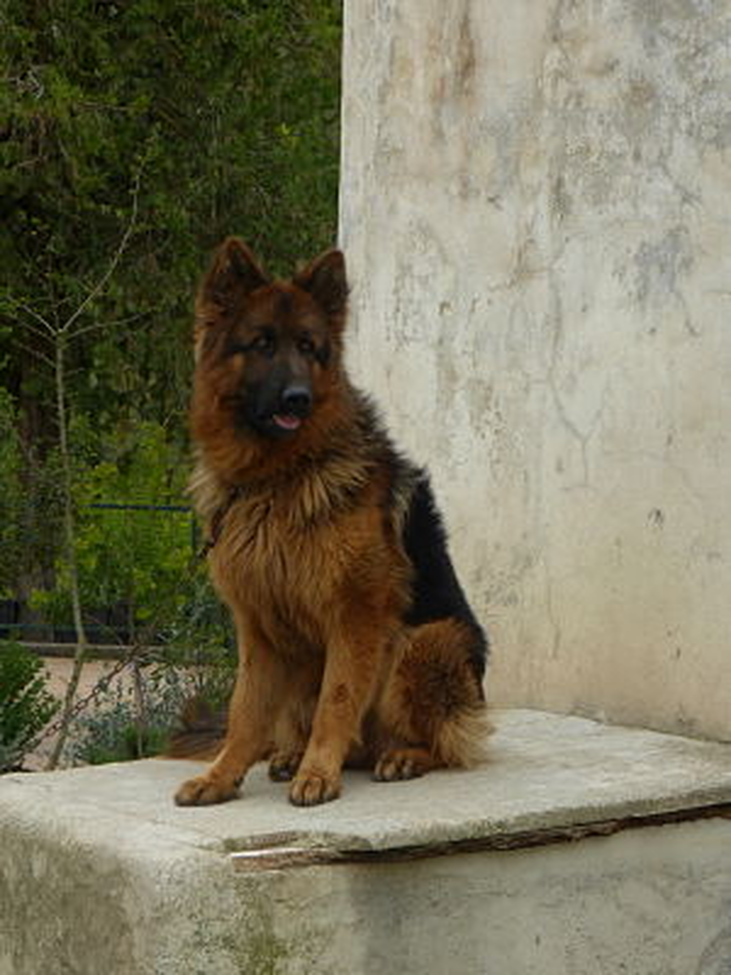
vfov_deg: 13.9
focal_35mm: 142
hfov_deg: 10.4
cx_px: 366
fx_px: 3998
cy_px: 488
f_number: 5.4
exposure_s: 1/125
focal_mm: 23.1
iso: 100
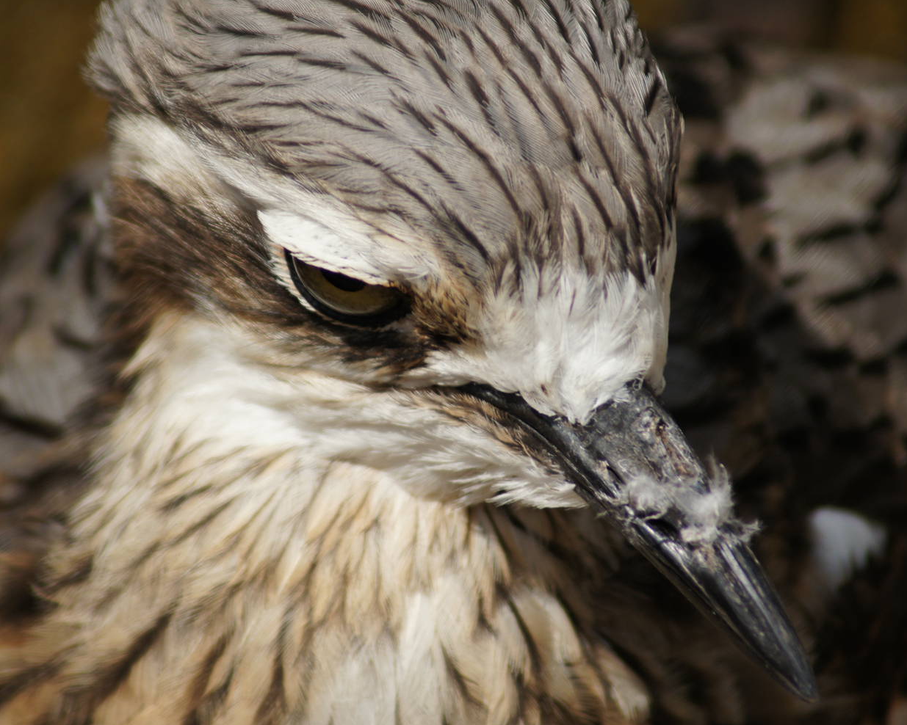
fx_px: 14684
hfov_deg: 3.5
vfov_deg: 2.8
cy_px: 366
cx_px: 481
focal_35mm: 547
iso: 200
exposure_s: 1/500
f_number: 5.6
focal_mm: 300
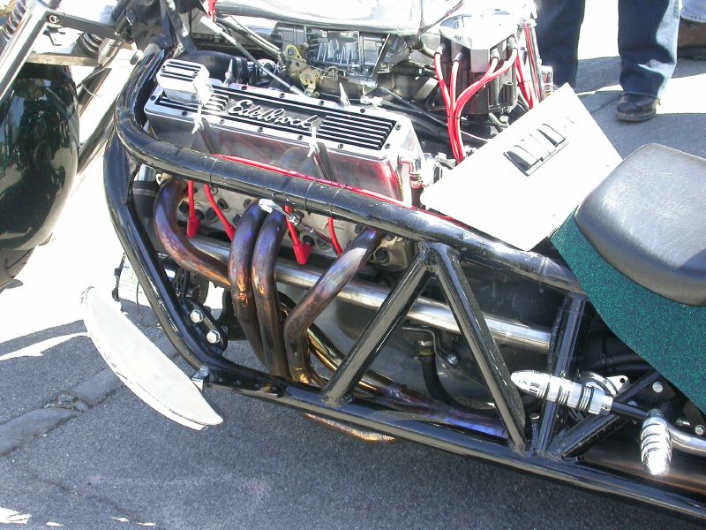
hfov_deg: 25.0
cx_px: 353
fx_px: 1591
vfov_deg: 18.9
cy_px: 265
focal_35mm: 78
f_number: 4
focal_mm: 16.2
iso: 100
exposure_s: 1/89.3
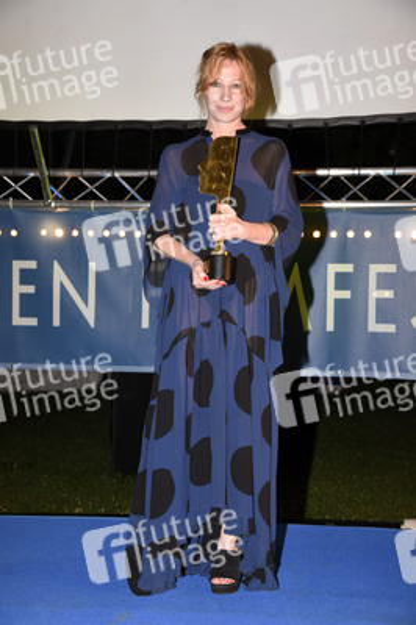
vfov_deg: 36.3
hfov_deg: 24.6
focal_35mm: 55
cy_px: 312
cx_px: 208
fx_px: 955
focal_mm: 55
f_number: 6.3
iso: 800
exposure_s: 1/160
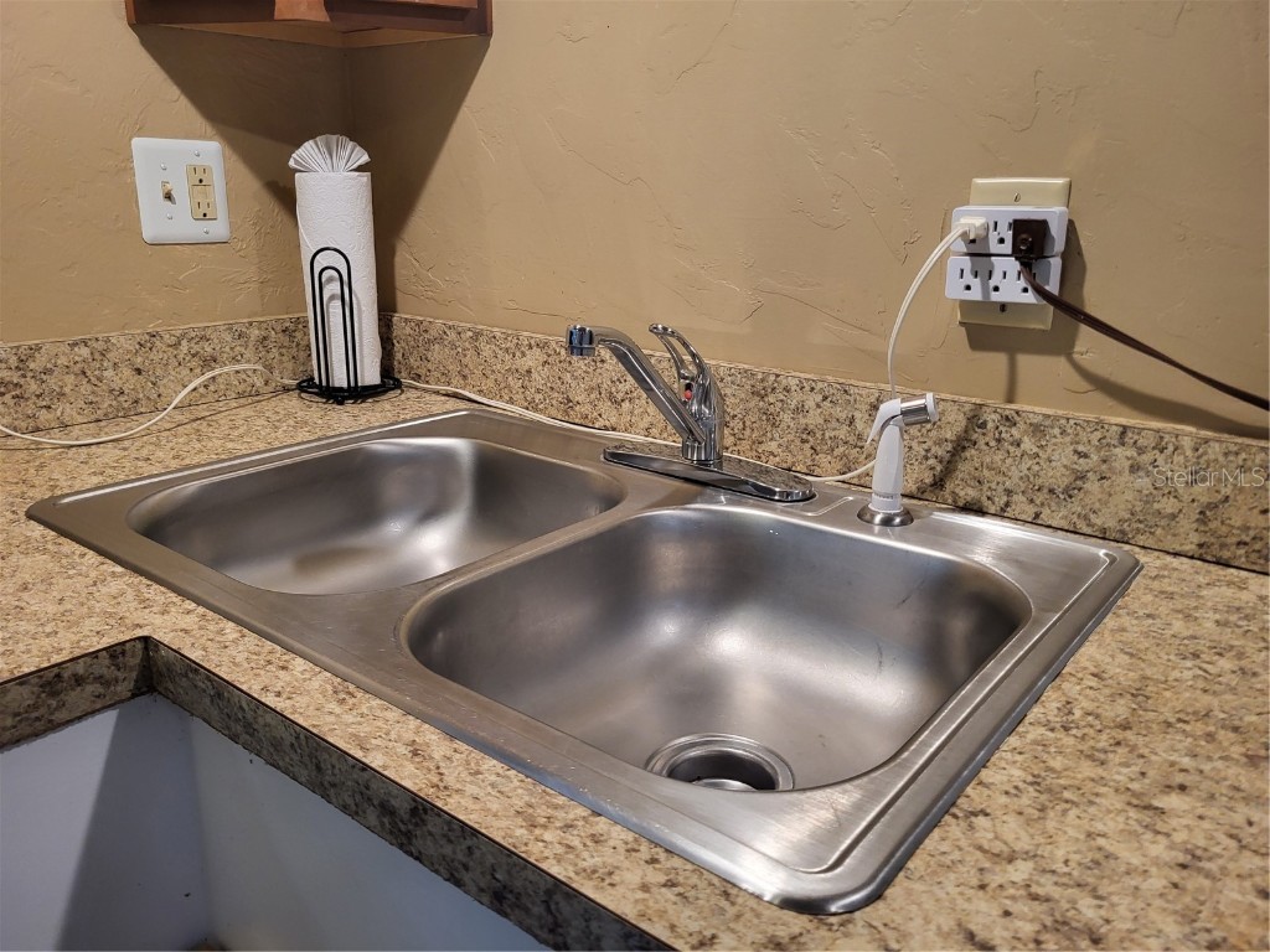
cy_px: 476
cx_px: 635
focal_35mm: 26
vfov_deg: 53.1
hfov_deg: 67.3
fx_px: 954
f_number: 1.8
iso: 200
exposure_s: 1/40
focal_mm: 5.4
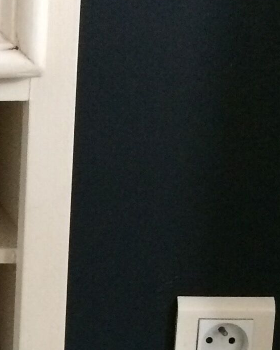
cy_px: 331
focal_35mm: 133
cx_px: -219
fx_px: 1378
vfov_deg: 14.3
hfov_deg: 10.9
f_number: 2.2
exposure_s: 1/25
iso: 320
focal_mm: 4.15
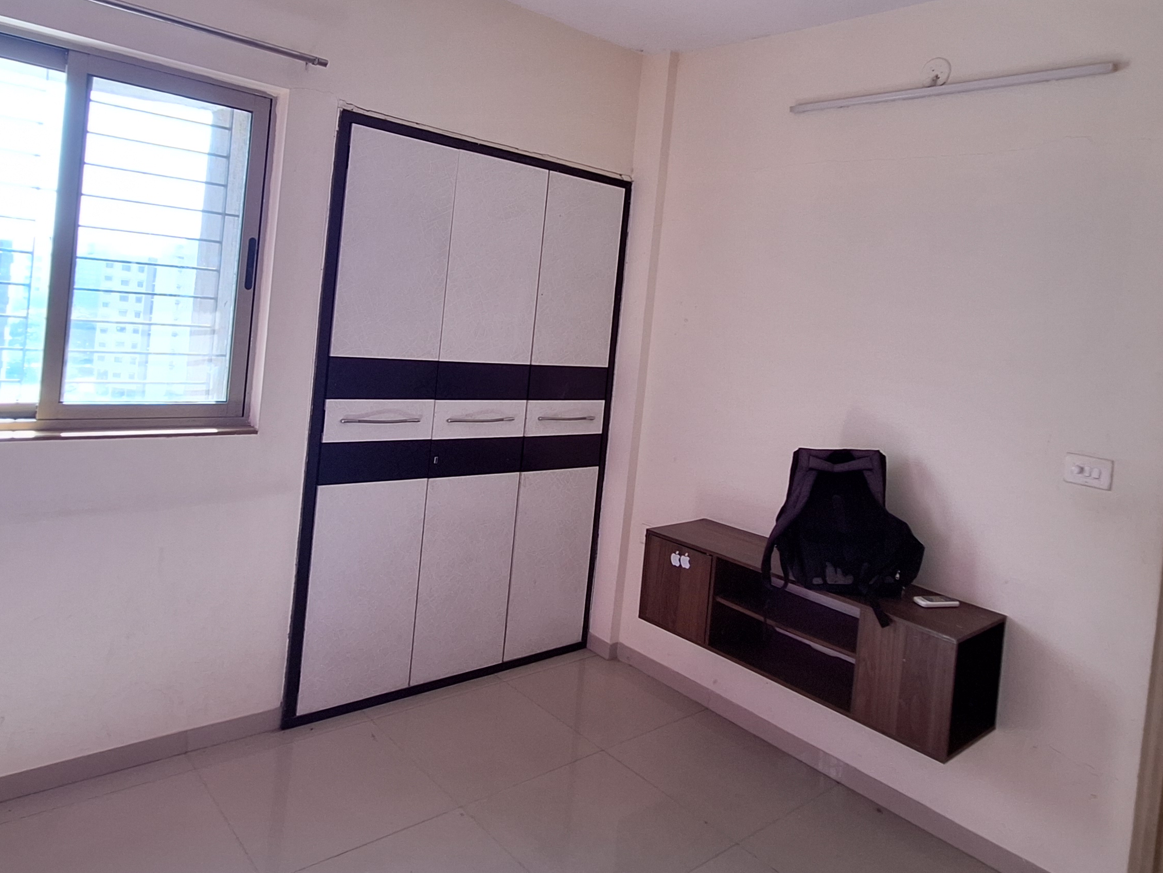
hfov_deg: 73.9
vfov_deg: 58.1
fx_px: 773
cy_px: 326
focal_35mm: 23
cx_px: 589
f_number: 2.2
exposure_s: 1/50
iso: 50
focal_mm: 1.74
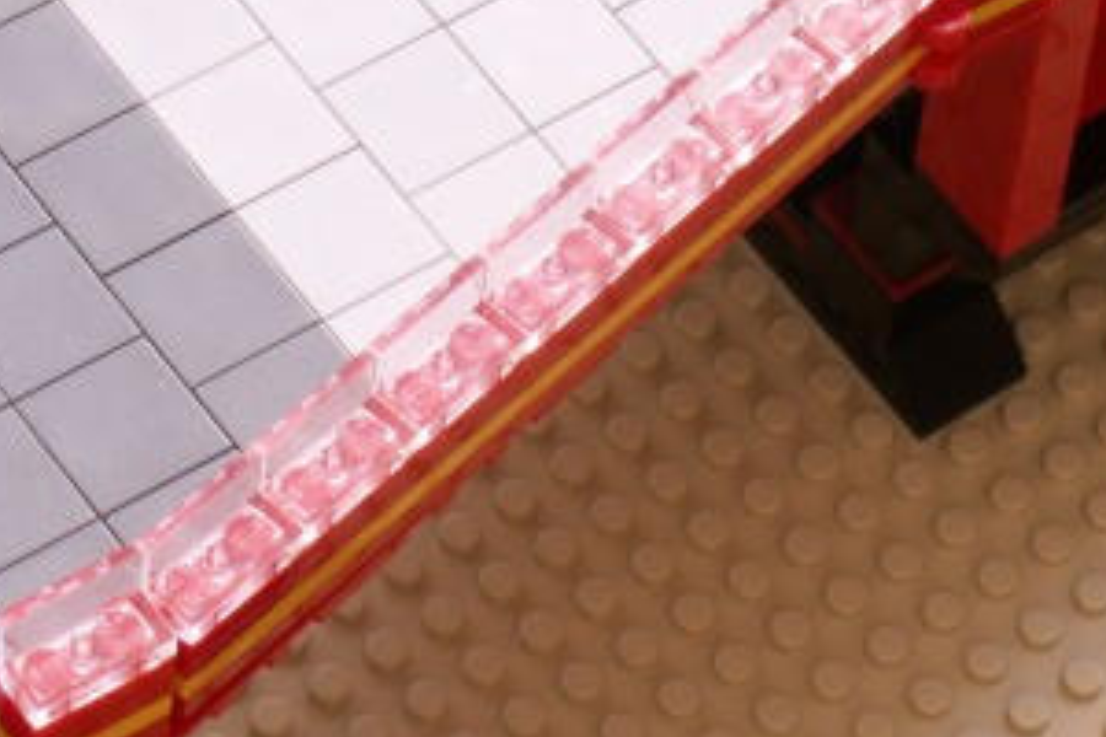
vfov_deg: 6.1
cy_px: -81
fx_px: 6881
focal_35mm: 224
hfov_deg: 9.1
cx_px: 96
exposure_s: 1/1.25
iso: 50
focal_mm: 16.46
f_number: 8
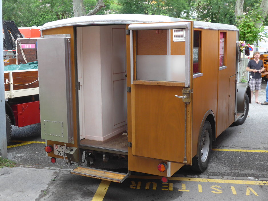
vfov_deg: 29.1
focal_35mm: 50
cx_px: 107
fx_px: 387
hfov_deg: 38.0
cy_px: 96
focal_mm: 8
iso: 160
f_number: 2.8
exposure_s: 1/200
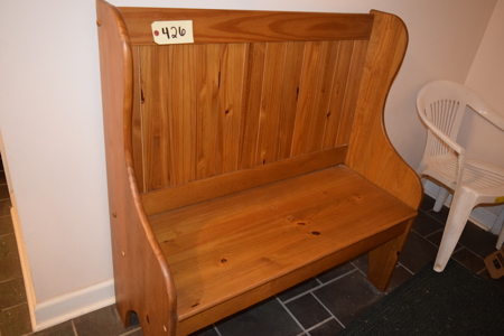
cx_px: 252
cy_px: 168
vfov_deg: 47.9
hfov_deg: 67.4
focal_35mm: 27
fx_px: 378
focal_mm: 18
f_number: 3.5
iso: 1800
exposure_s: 1/30
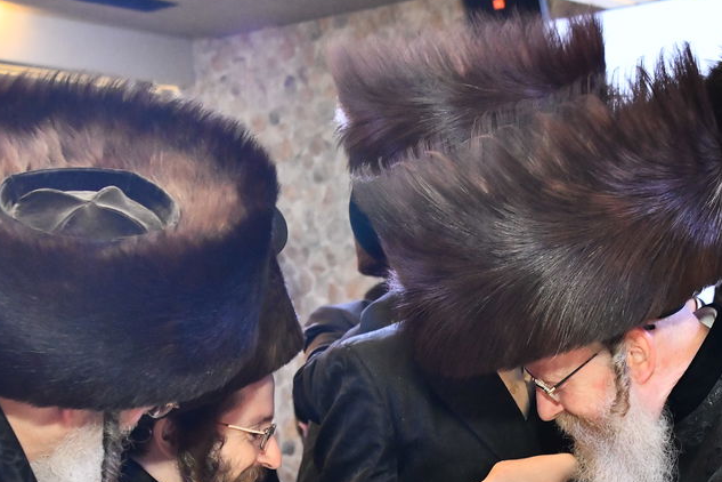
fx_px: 1685
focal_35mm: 84
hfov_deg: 24.1
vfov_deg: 16.0
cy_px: 470
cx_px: 473
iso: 2500
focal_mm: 38
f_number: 5.6
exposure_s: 1/125
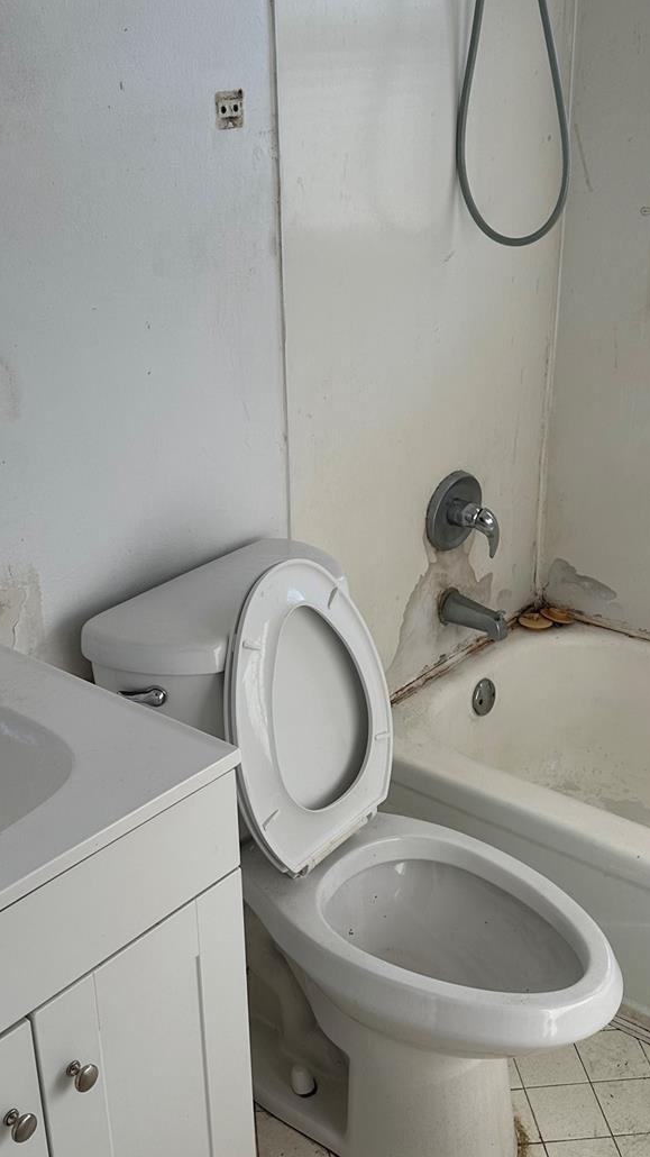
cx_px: 287
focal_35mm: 39
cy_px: 591
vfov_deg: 51.6
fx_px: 1196
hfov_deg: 30.4
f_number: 1.78
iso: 80
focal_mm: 6.86
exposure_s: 1/426
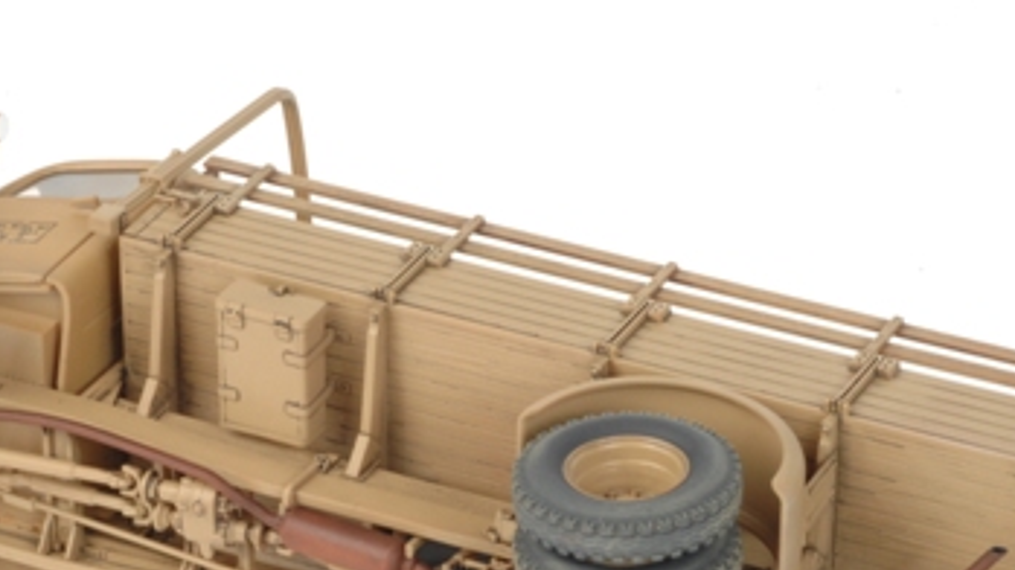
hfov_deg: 13.3
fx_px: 4358
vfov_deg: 7.5
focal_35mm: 162
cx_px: 384
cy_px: 505
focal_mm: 60
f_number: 36
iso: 400
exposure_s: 1/160
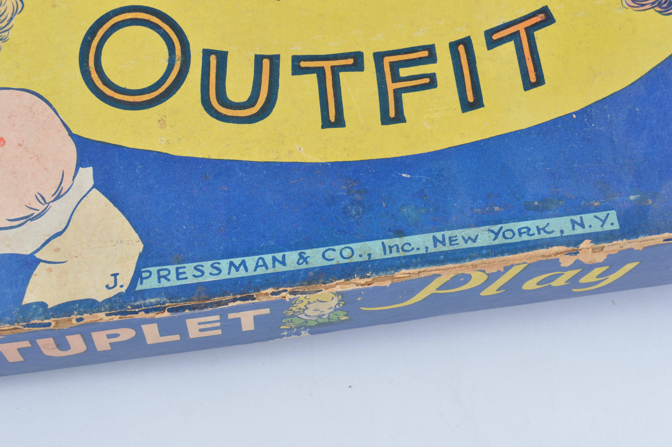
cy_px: 224
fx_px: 1063
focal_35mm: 57
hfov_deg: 35.1
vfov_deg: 23.7
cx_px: 336
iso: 100
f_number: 10
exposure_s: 1/25
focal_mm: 38
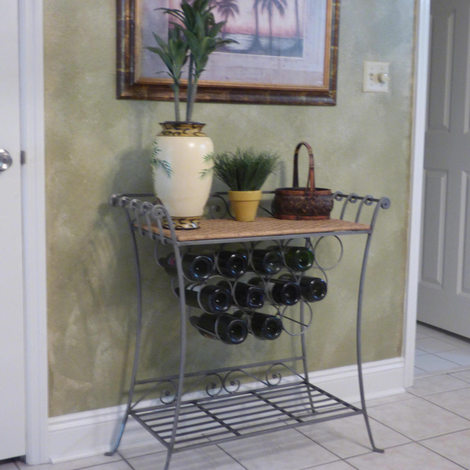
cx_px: 237
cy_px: 214
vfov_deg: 34.7
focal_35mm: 49
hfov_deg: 34.7
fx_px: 753
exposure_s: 1/10
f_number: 3.6
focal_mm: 7.37
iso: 400
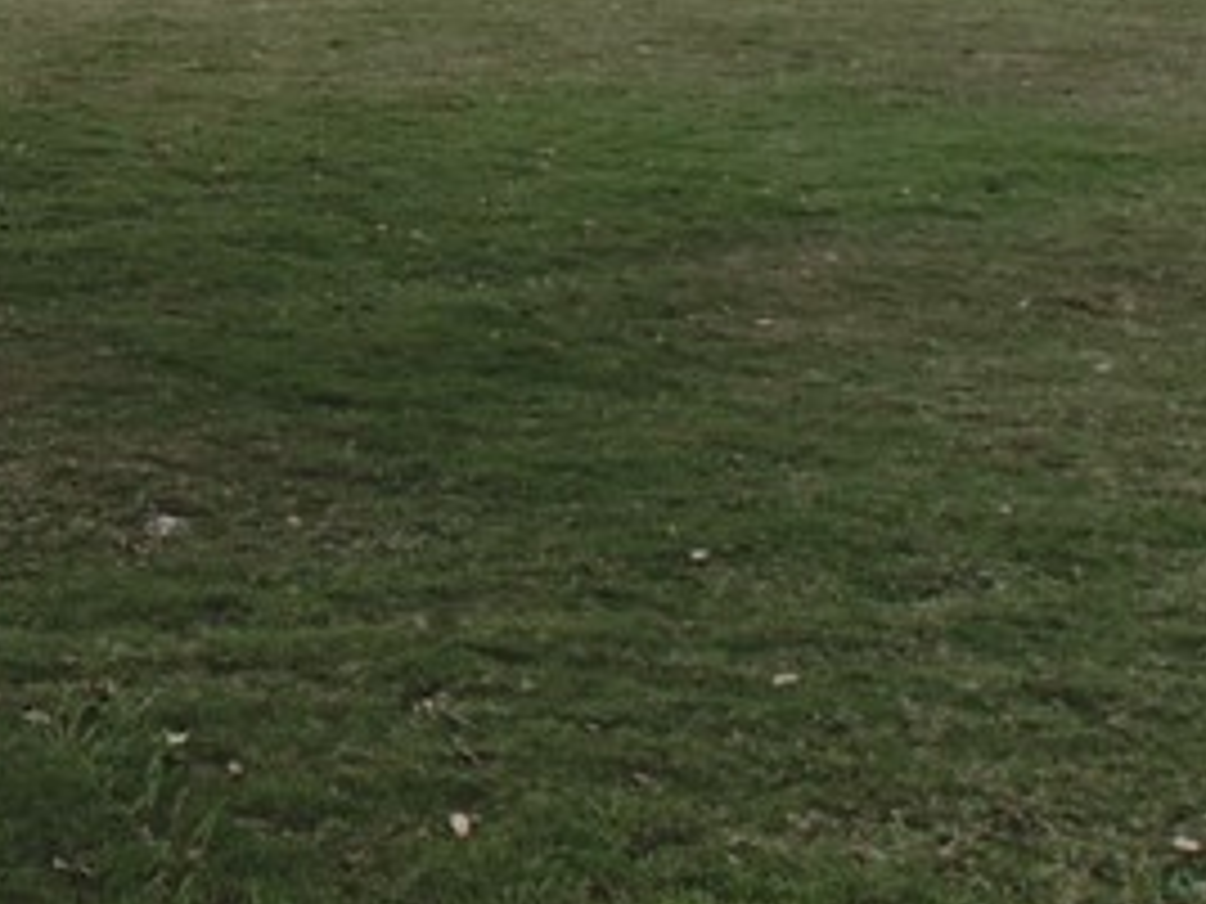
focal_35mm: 84
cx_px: -495
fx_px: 2927
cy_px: -310
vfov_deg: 16.5
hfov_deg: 20.6
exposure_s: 1/1000
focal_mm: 4
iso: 80
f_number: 3.1
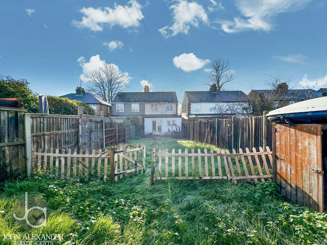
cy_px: 122
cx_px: 164
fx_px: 132
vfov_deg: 85.7
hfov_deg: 102.1
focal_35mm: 14
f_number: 2.2
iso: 50
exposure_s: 1/2500
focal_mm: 2.22
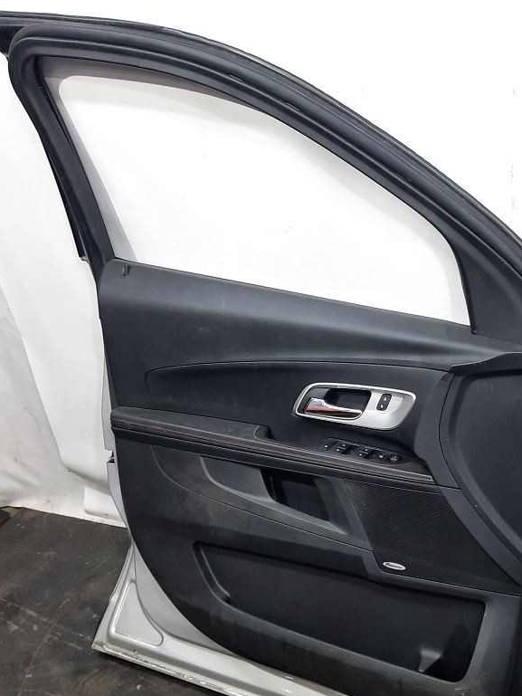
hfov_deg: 36.0
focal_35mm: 39
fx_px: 784
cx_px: 390
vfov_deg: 47.7
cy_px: 404
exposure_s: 1/50
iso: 160
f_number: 2
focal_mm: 4.6
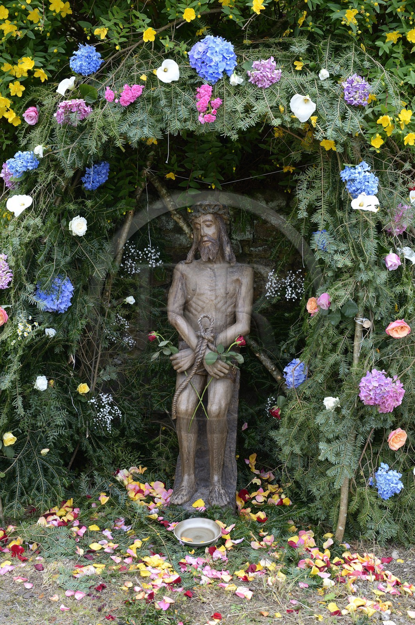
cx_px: 208
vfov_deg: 36.3
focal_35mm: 55
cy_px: 312
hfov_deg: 24.6
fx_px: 953
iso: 200
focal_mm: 55
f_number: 5
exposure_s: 1/160
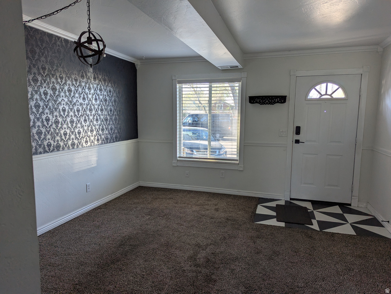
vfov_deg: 56.9
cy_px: 147
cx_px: 196
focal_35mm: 24
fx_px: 271
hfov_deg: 71.5
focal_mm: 6.81
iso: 52
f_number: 1.85
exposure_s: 1/99.5
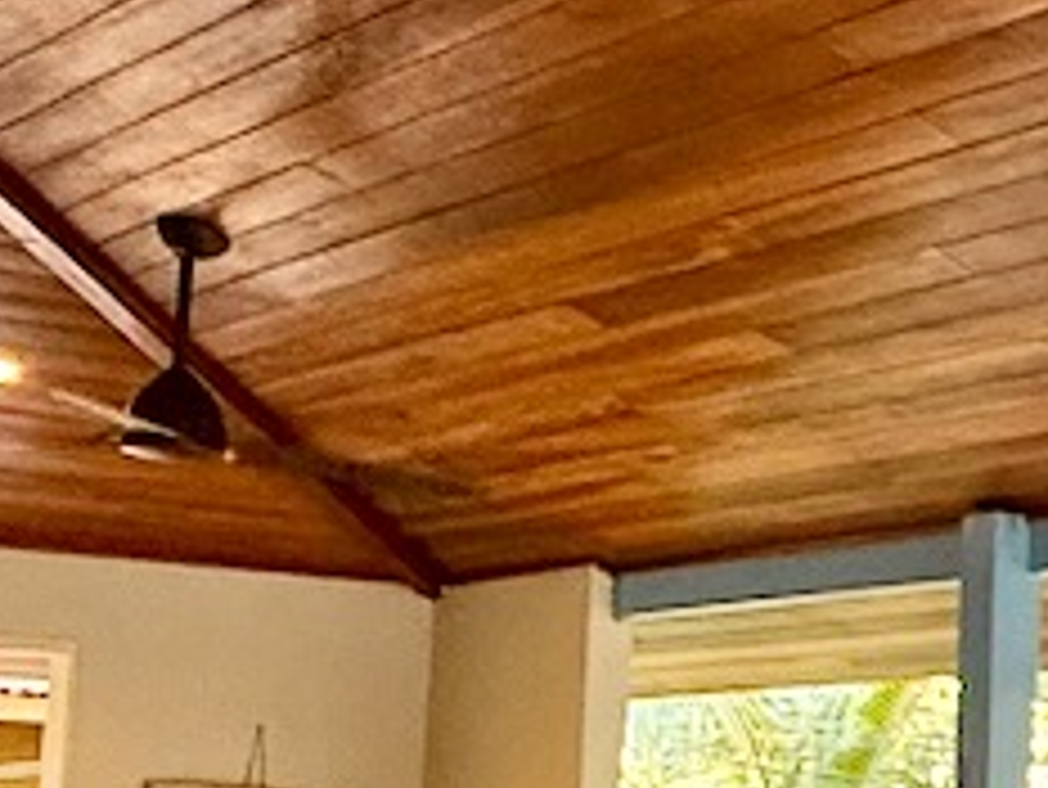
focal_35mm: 77
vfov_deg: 19.0
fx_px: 2332
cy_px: 630
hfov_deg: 20.0
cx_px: 1768
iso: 200
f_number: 2.2
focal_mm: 2.22
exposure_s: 1/99
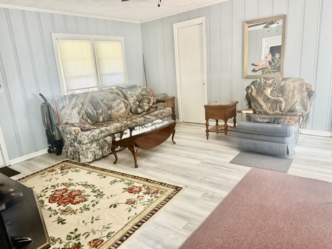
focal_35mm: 24
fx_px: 230
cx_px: 166
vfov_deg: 56.8
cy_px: 124
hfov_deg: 71.6
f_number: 1.78
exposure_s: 1/60
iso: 500
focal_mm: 6.76
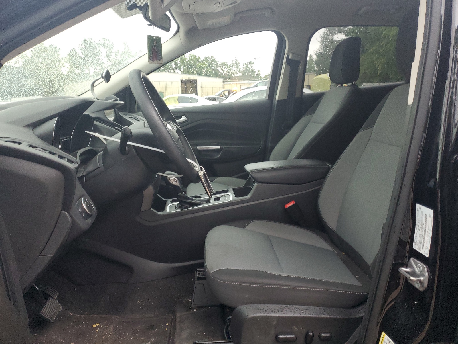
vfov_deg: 53.1
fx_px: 344
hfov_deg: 67.3
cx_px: 229
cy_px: 172
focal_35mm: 26
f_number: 1.5
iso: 171
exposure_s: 1/60.2
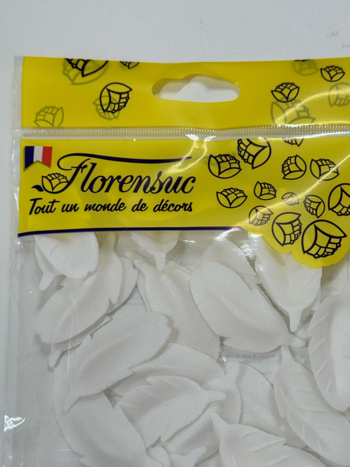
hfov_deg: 21.6
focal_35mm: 68
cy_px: 327
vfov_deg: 28.3
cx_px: 206
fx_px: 917
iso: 64
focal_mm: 6.86
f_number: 1.78
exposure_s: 1/100
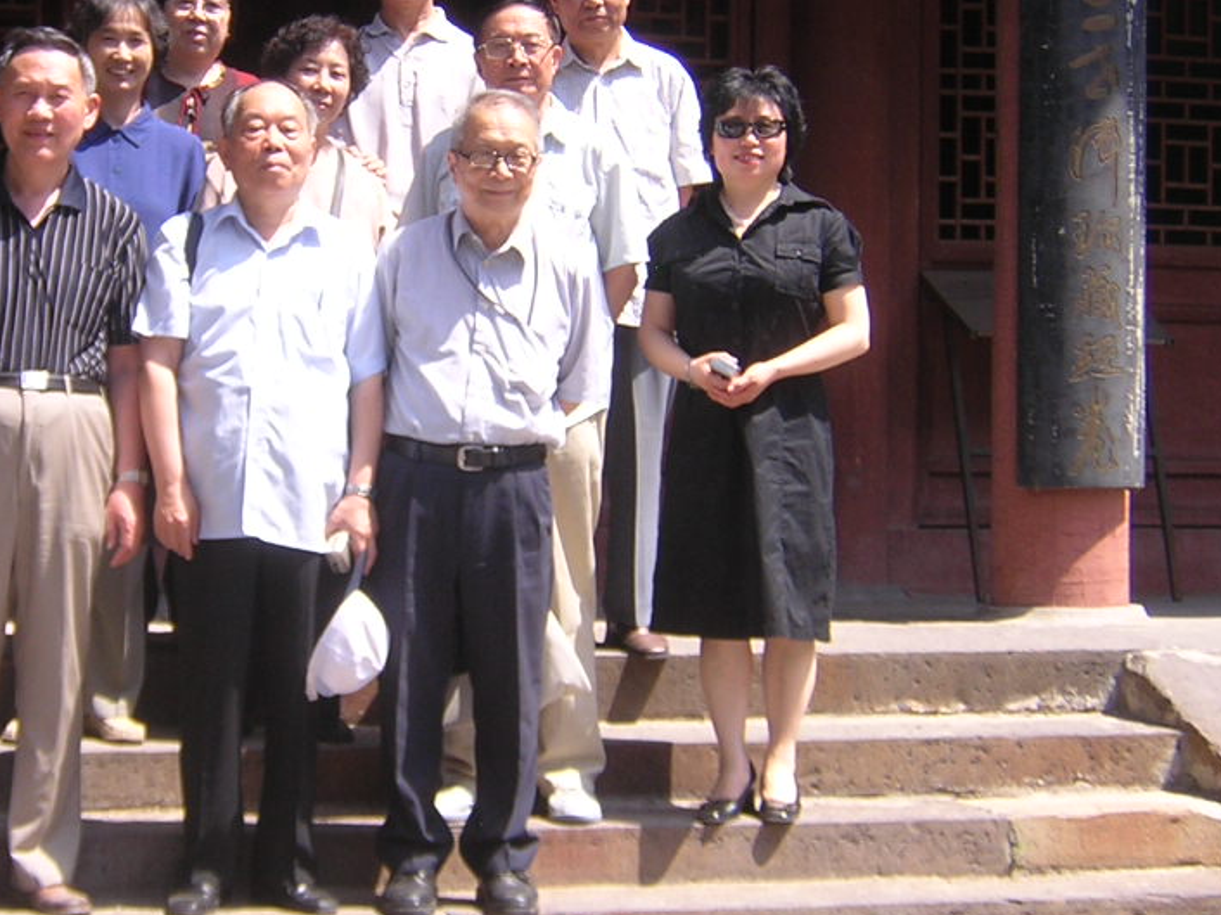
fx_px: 2609
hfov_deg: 26.1
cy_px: 330
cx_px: 372
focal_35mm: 74
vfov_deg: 19.8
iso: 100
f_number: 3.1
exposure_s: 1/317
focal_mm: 6.6
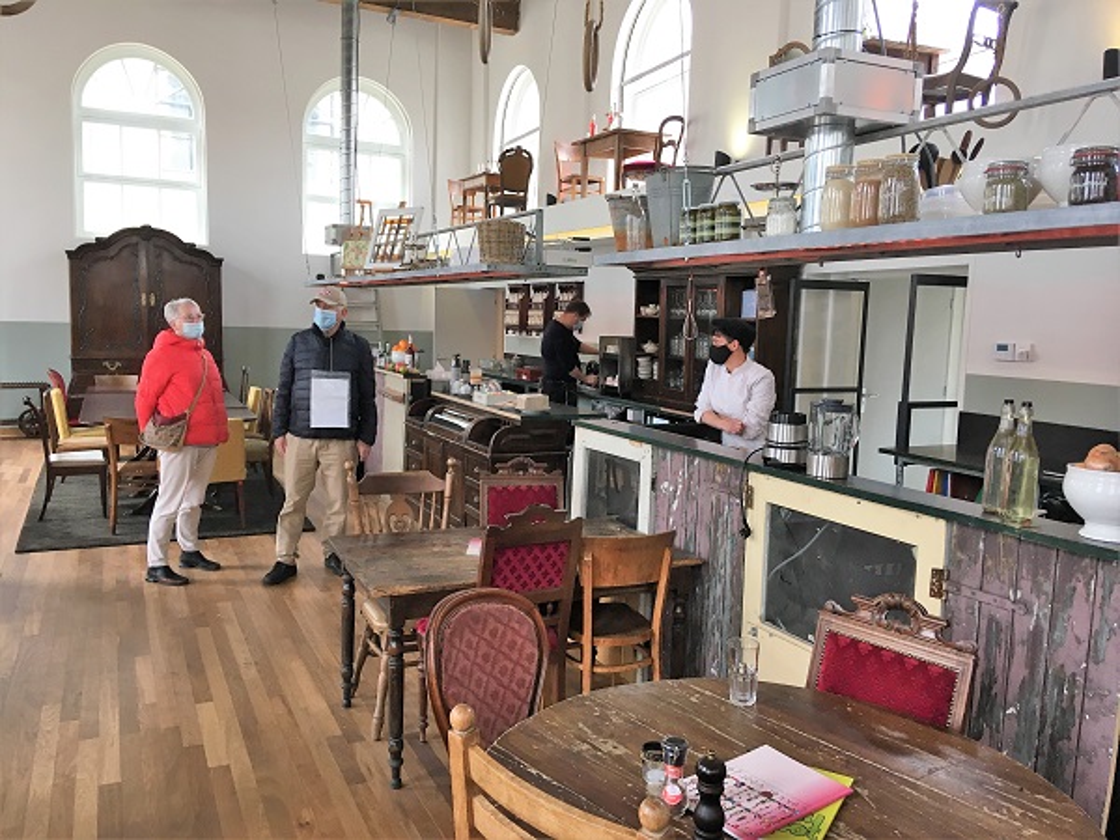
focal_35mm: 29
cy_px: 420
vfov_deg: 48.2
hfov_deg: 61.7
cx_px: 560
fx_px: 938
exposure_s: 1/33
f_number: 2.2
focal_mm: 4.15
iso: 40
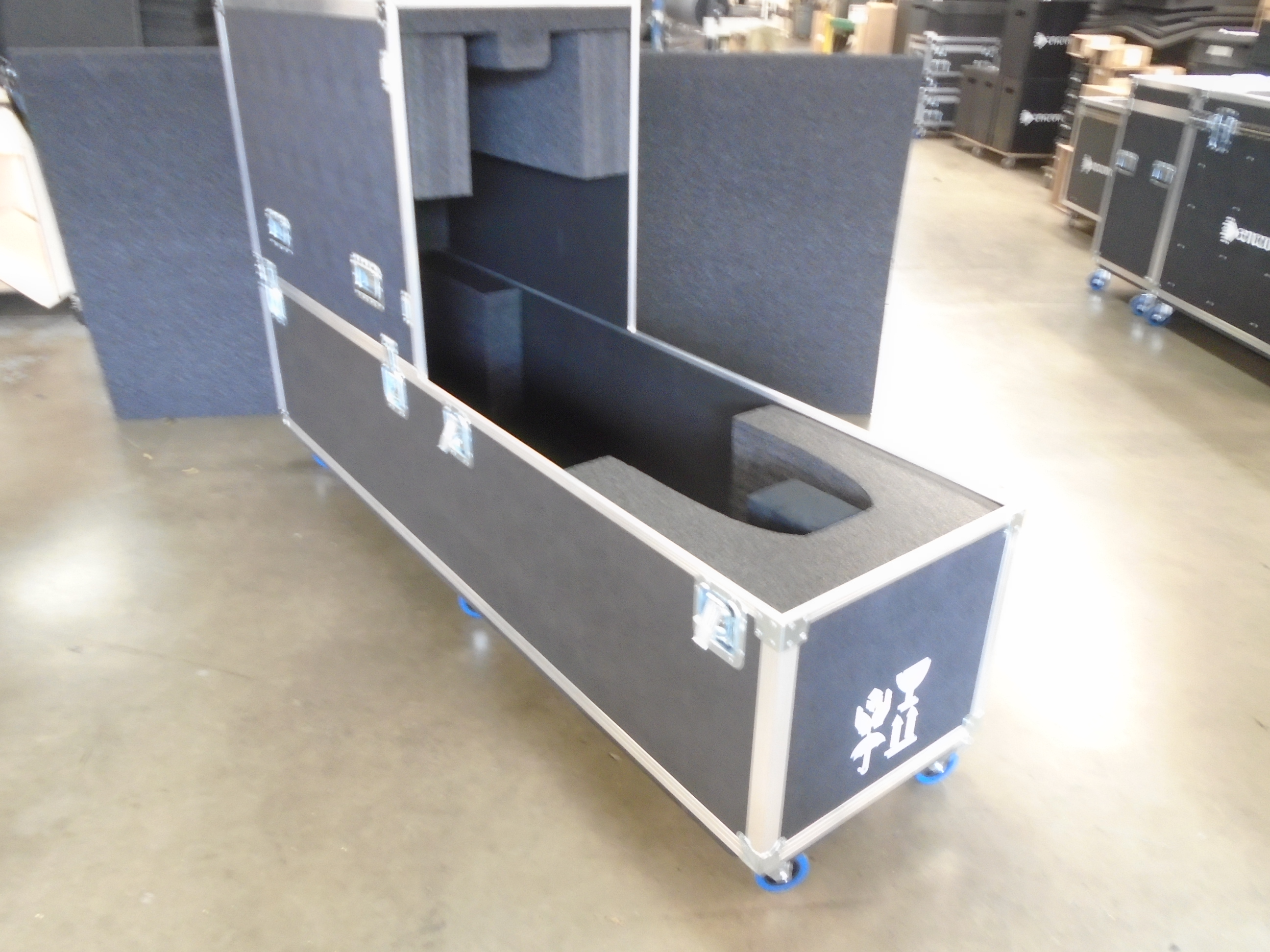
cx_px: 635
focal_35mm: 26
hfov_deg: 67.3
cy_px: 476
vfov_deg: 53.1
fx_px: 954
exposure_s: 1/5
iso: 400
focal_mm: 4.6
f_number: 3.2
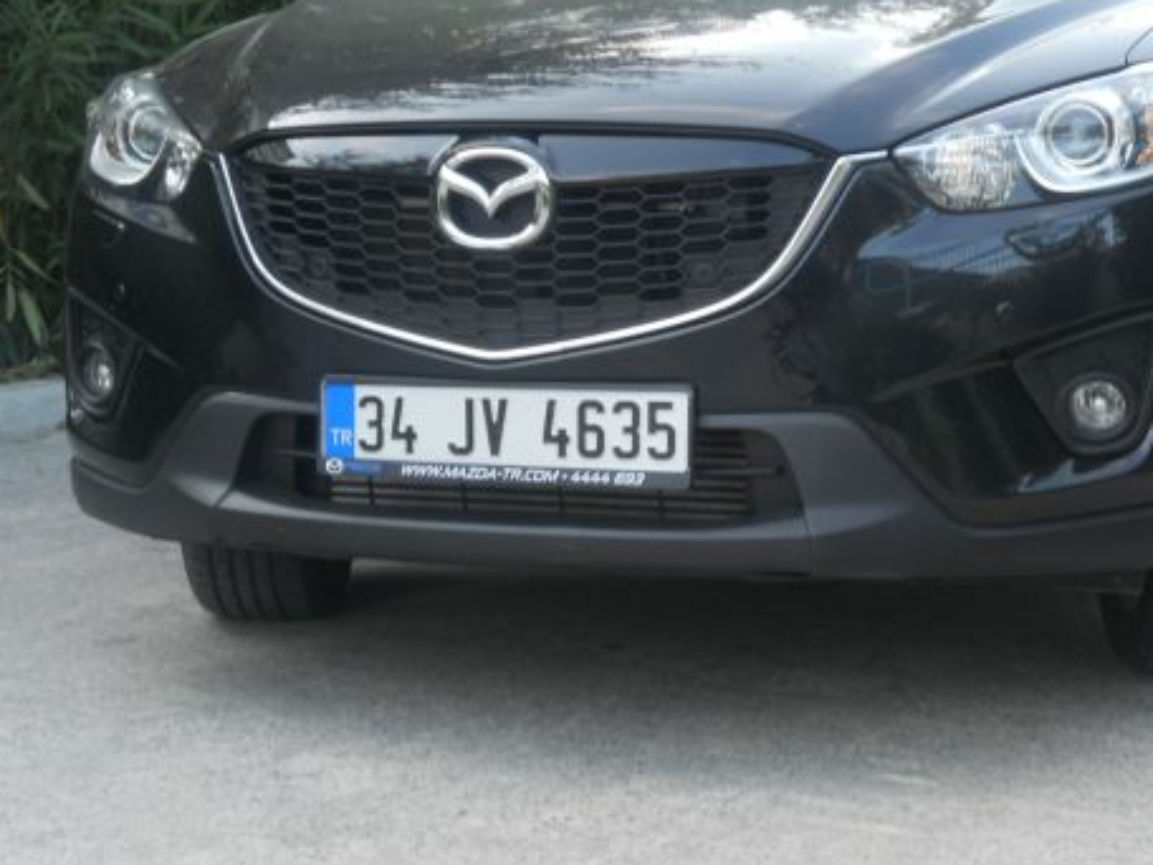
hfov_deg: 25.2
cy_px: 258
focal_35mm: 77
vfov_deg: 19.1
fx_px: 2565
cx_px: 784
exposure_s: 1/30
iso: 80
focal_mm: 9.8
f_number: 4.8
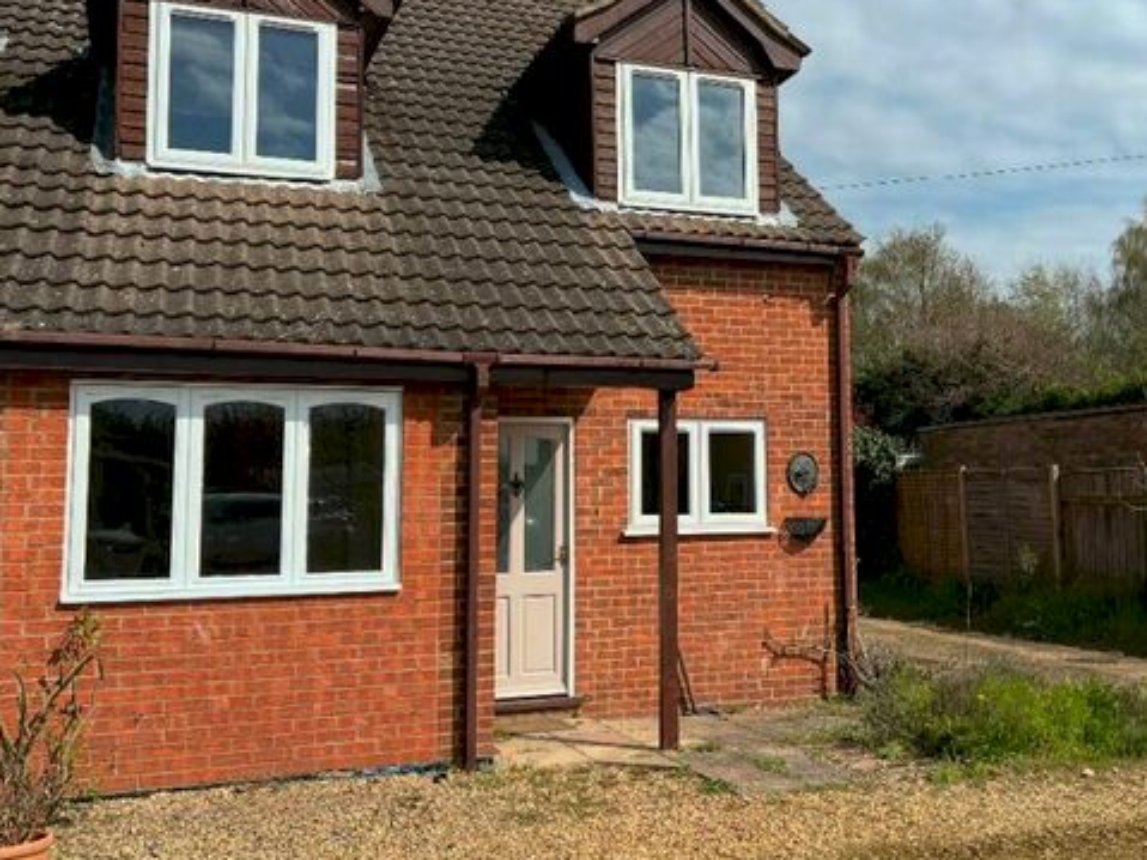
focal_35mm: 38
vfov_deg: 37.7
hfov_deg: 48.6
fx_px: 1259
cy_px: 382
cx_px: 704
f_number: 1.5
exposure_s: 1/5882
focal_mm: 5.7
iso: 50
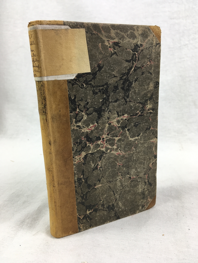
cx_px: 99
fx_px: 221
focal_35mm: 29
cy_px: 132
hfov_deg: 48.2
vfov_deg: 61.7
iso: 40
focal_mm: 4.15
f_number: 2.2
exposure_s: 1/100
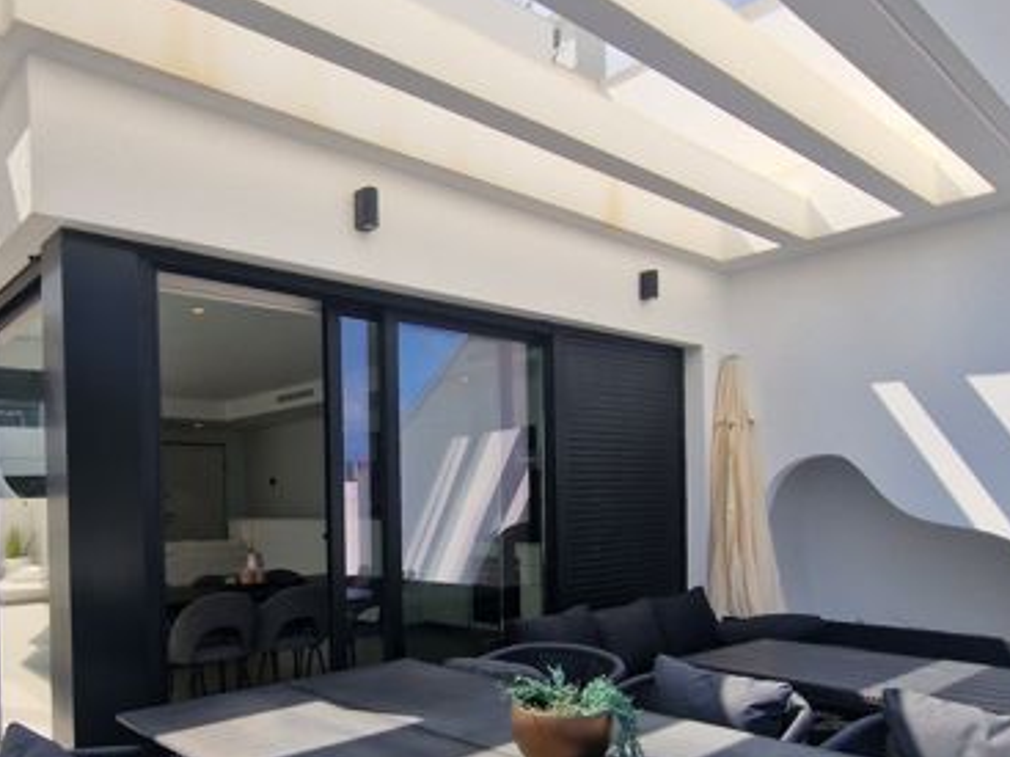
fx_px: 729
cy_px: 520
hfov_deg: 69.0
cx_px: 425
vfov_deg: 53.5
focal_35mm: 25
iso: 50
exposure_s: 1/1856
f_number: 2.2
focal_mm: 2.2
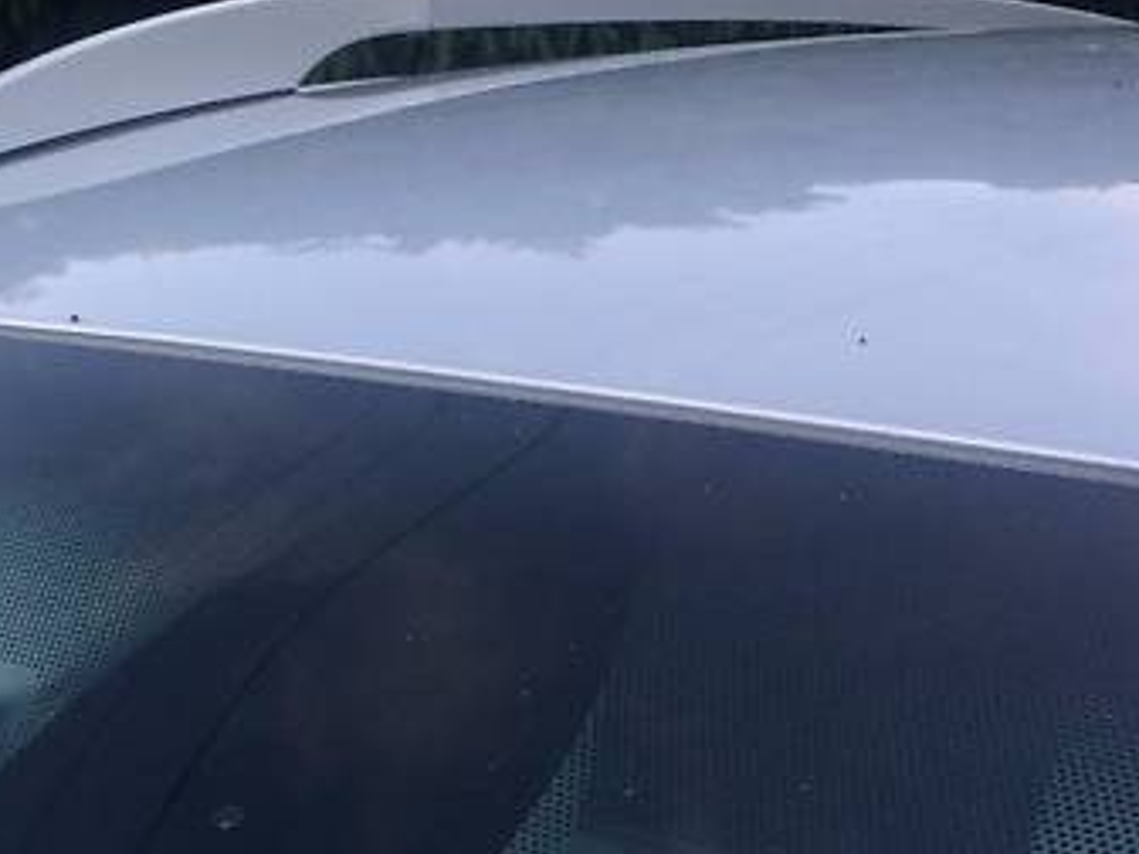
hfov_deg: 27.6
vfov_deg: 20.8
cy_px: 790
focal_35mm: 69
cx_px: 244
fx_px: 2270
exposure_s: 1/33
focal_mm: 4.2
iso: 40
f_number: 2.2
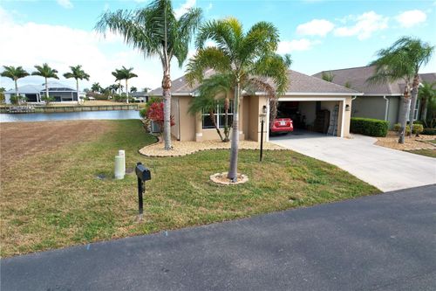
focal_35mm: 22
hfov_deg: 78.6
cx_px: 218
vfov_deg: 57.2
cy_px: 146
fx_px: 266
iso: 100
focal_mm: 8.38
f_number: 2.8
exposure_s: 1/1000
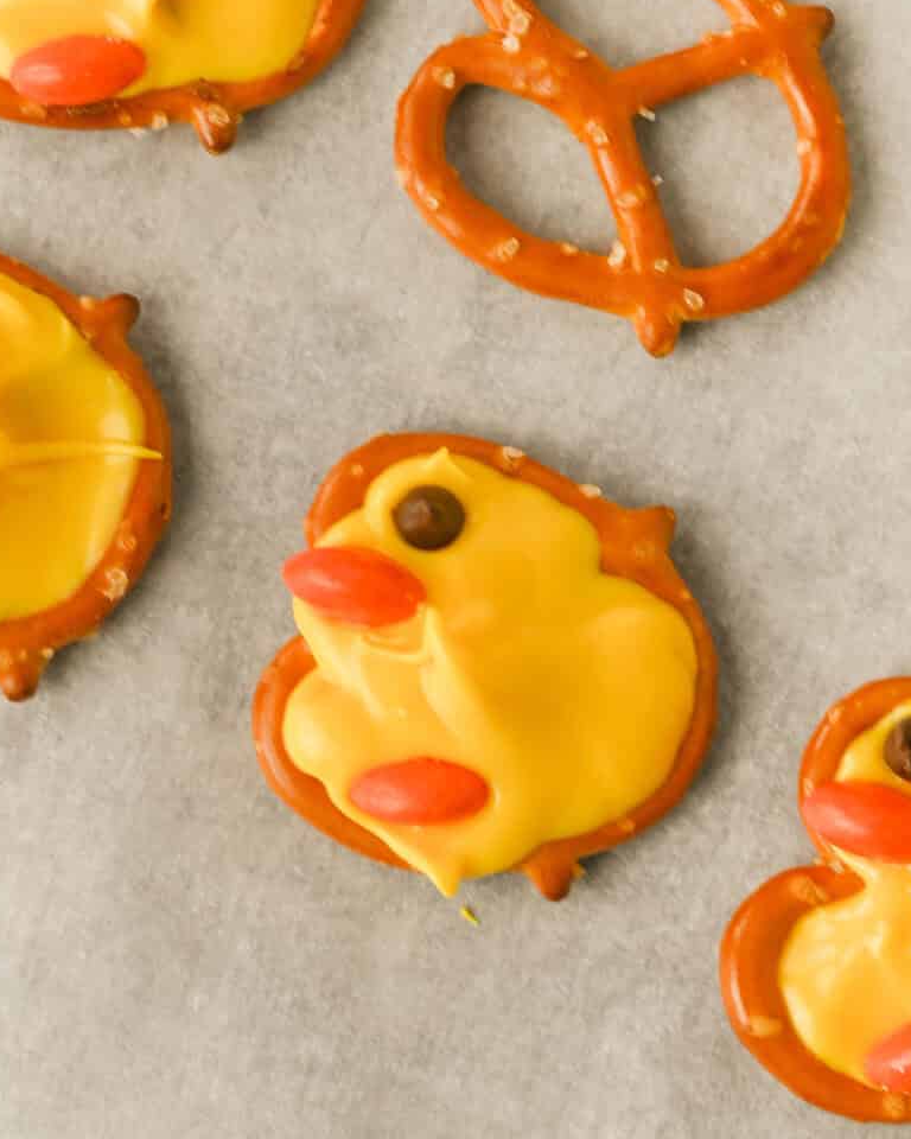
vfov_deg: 15.4
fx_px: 4213
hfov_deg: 12.3
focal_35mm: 125
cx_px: 450
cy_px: 446
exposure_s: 1/80
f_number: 5
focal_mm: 50
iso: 160
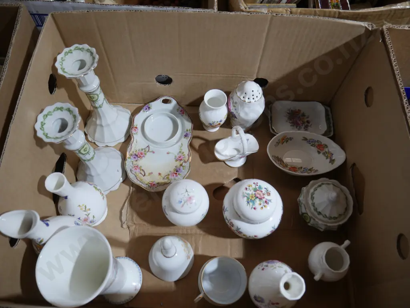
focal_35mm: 30
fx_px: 355
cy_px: 154
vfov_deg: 46.8
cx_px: 205
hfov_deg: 59.9
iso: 320
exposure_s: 1/60
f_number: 3.6
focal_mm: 15
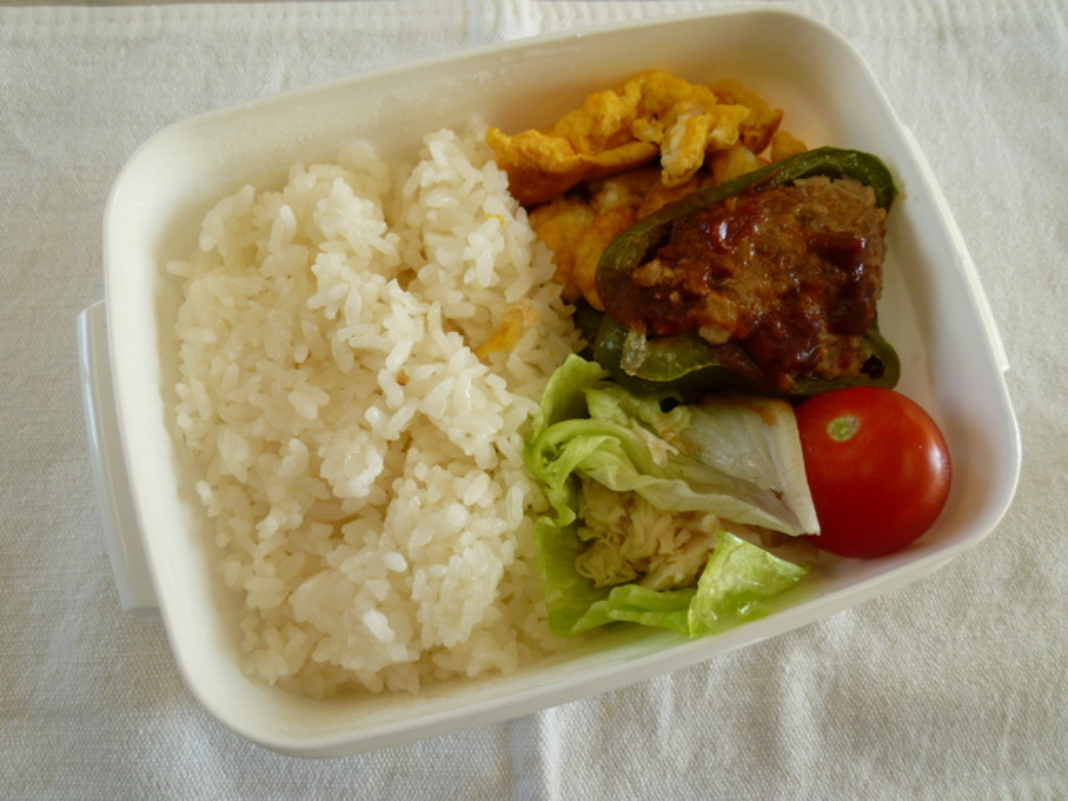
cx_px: 534
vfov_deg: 56.8
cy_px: 400
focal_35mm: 24
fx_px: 740
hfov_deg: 71.6
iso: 80
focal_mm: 4.3
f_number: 2.2
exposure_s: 1/125
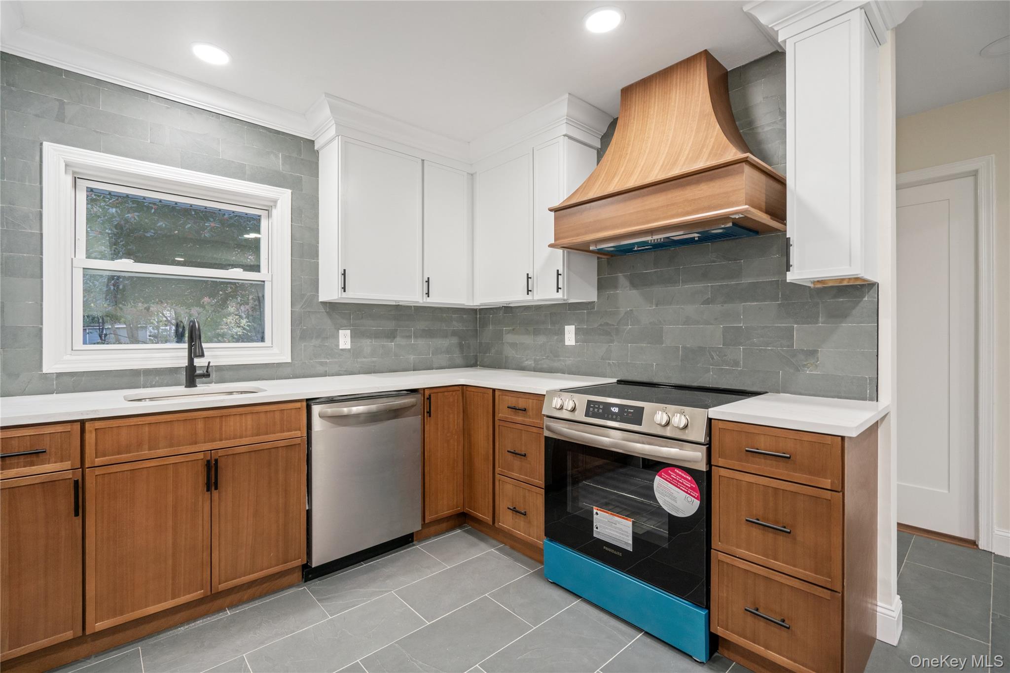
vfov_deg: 73.7
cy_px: 336
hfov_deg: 96.7
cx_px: 505
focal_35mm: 16
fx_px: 449
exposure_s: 1/20
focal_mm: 16
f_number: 5.6
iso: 1000
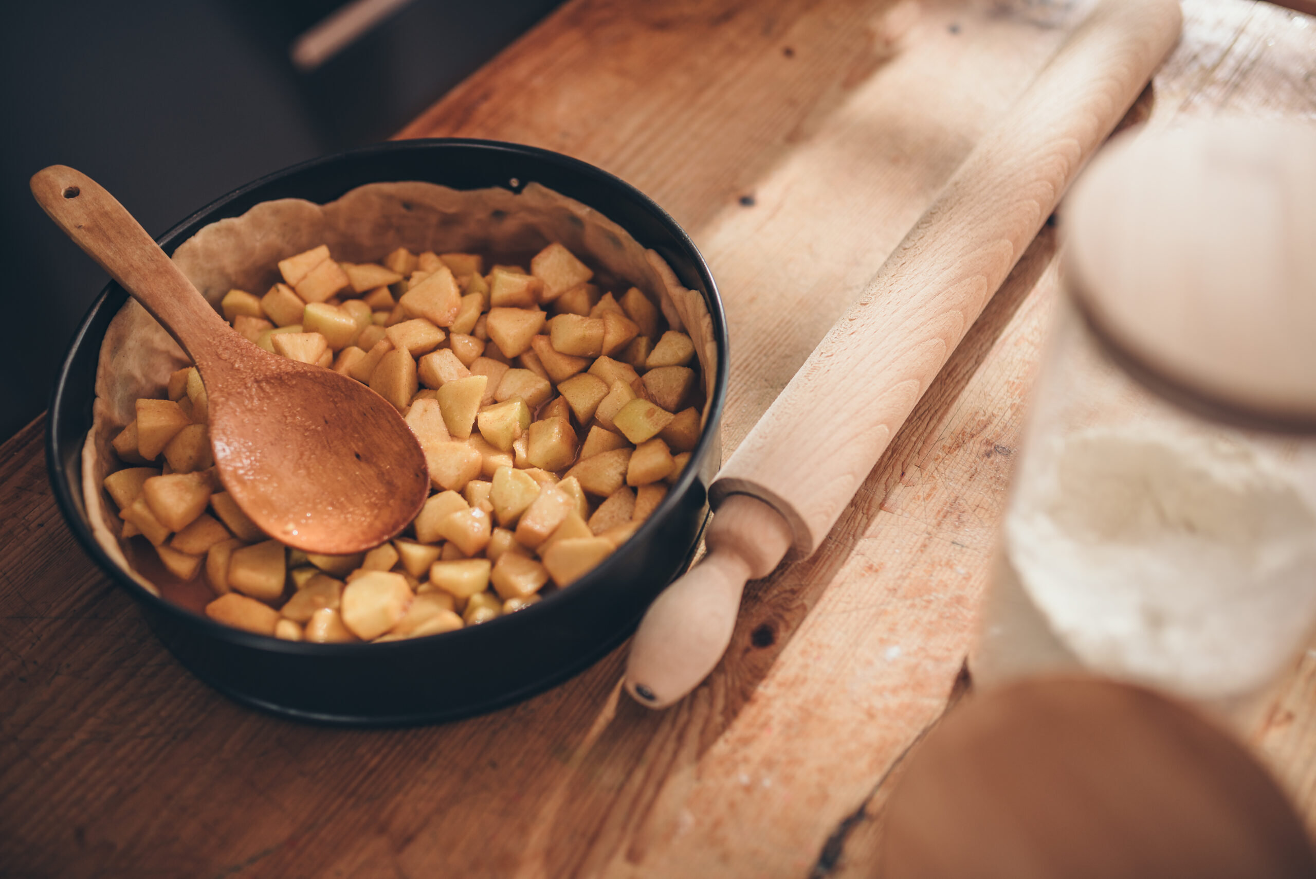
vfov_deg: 37.9
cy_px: 440
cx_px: 658
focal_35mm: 35
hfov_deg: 54.4
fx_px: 1280
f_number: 2
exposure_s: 1/200
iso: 100
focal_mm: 35
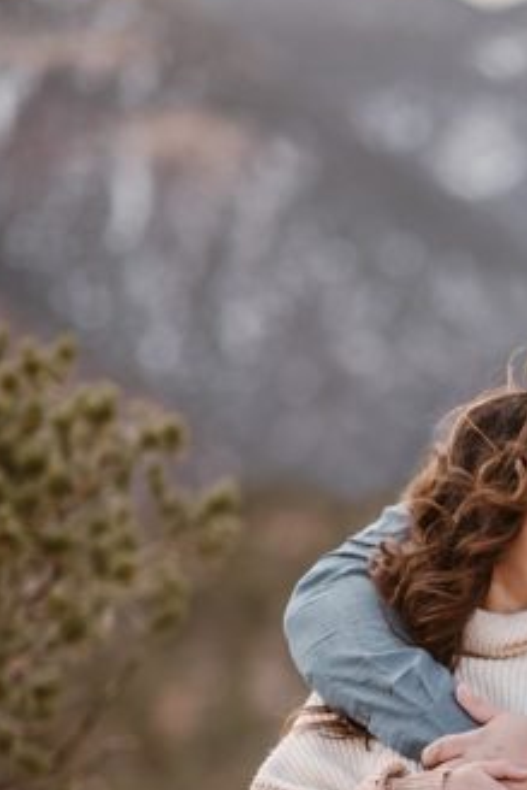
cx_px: 717
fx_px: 5812
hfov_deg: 5.2
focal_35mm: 265
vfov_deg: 7.7
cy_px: 773
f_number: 1.6
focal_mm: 85
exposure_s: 1/1000
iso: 200
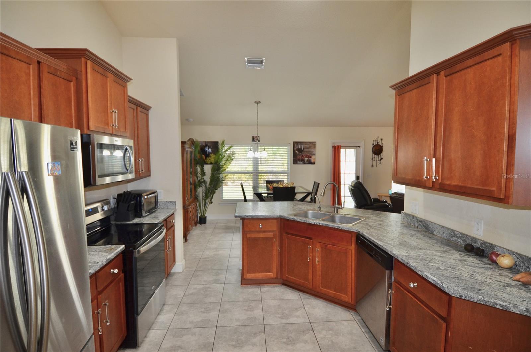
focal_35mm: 18
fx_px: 265
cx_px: 266
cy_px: 176
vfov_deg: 67.1
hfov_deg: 90.1
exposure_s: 1/60
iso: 500
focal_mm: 12
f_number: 4
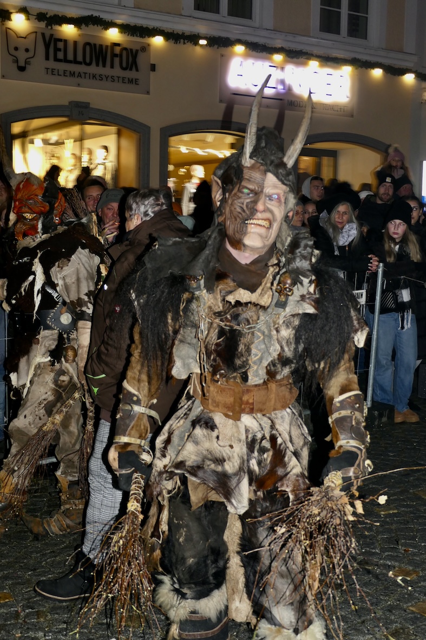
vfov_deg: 41.1
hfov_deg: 28.1
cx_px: 213
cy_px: 320
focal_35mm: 48
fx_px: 852
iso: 320
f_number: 3.6
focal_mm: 17.8
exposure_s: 1/8
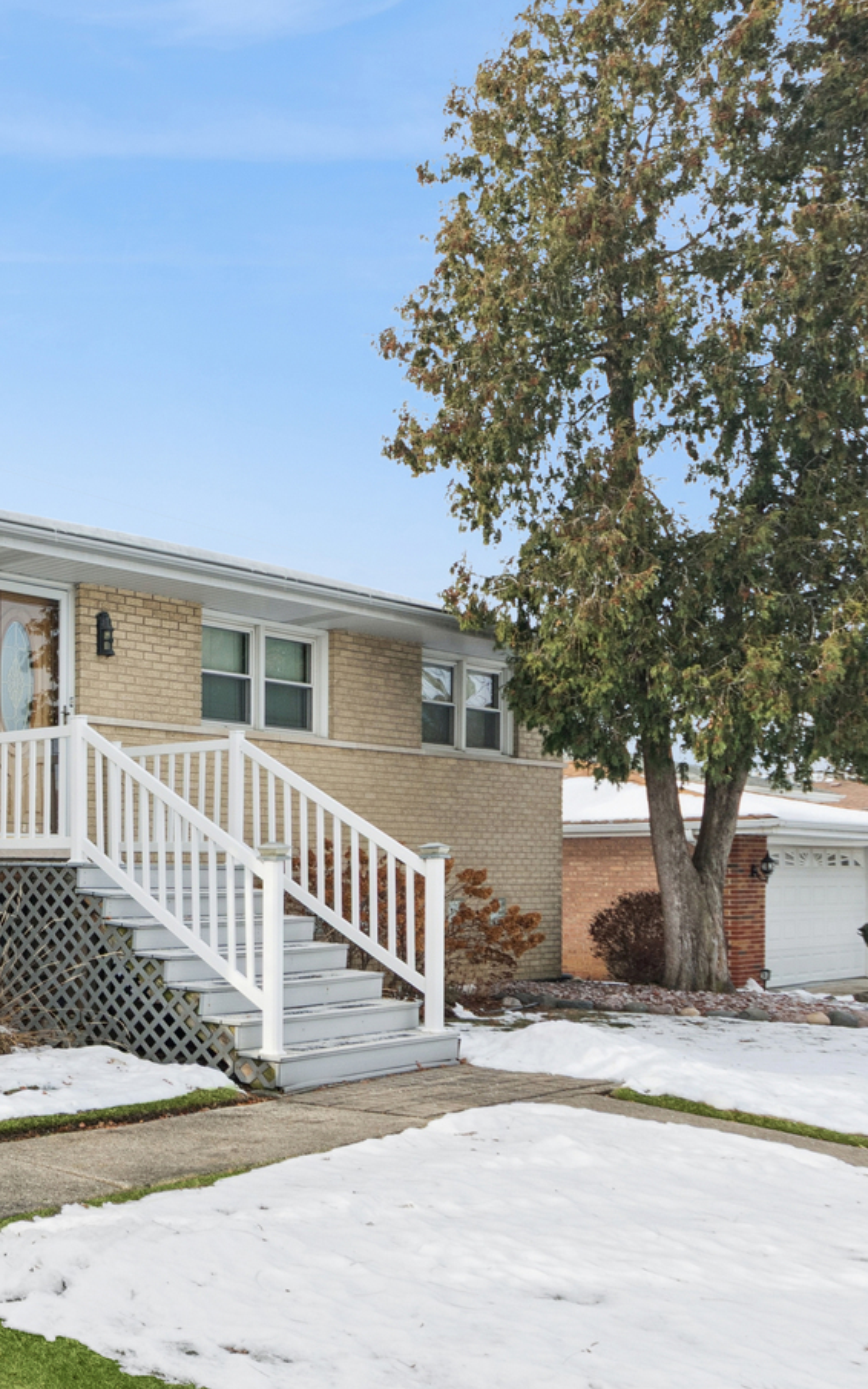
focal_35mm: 31
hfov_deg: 30.8
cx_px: -285
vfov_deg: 61.2
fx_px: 1173
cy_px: 678
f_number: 8
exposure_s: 1/200
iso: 250
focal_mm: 11.5
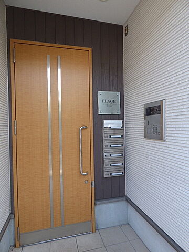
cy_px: 126
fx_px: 146
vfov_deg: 81.7
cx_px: 94
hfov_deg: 66.0
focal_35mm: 20
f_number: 2.8
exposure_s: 1/60
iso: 100
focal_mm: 3.58
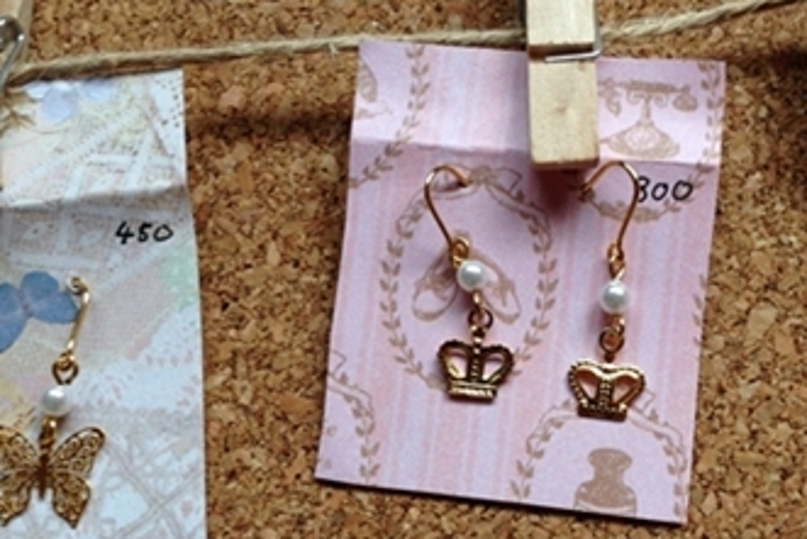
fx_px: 1278
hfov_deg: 34.9
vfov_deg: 23.8
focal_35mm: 57
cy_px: 295
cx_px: 500
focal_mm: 4.12
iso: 50
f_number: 2.4
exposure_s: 1/30
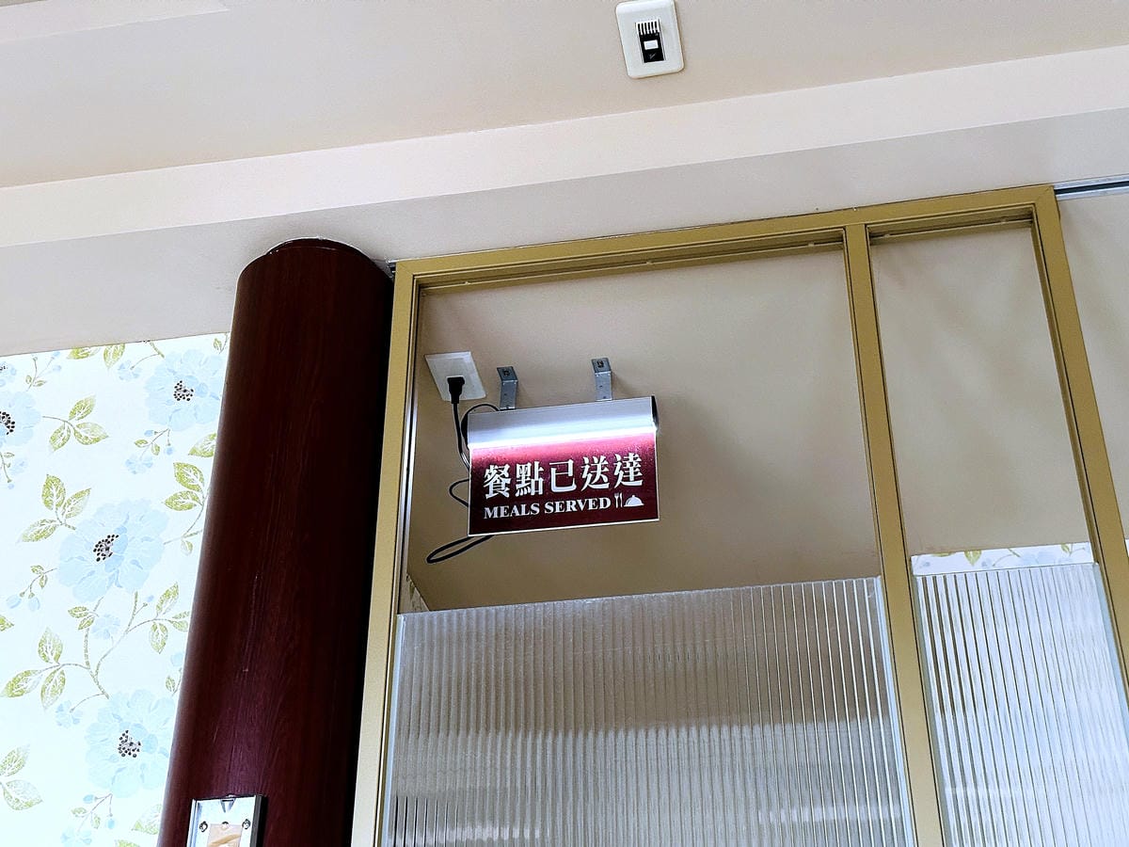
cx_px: 564
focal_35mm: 48
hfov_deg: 39.7
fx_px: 1566
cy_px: 424
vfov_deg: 30.3
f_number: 1.78
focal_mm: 6.86
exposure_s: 1/40
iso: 500
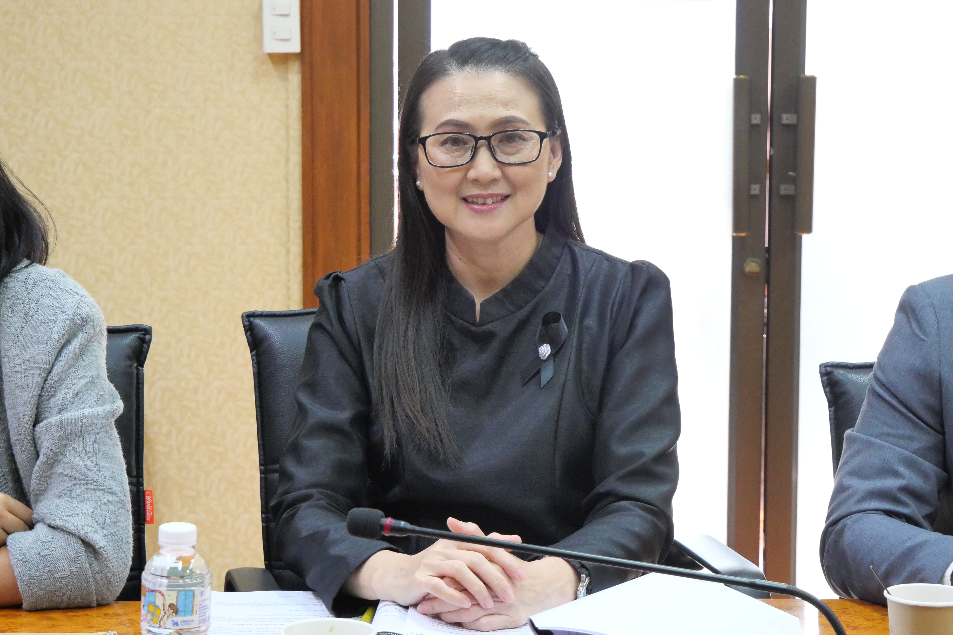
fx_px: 2171
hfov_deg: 24.8
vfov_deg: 16.7
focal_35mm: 82
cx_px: 478
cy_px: 316
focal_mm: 39
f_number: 5.4
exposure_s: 1/30
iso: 3200
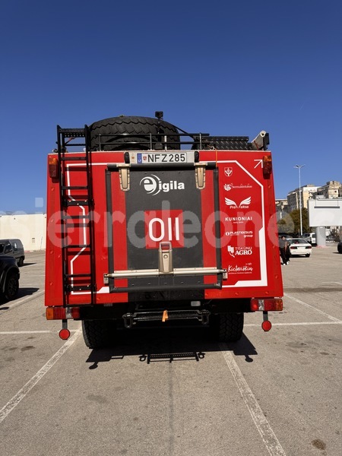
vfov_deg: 71.6
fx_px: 316
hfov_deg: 56.8
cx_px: 171
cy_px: 228
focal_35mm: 24
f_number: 1.78
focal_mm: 6.76
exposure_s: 1/7092
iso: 80
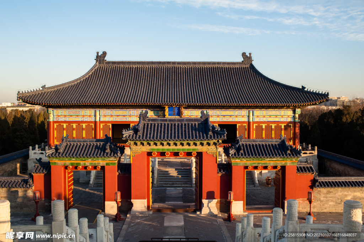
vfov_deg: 37.8
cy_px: 121
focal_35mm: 35
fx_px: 354
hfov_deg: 54.5
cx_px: 182
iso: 200
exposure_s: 1/80
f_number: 11
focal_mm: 35
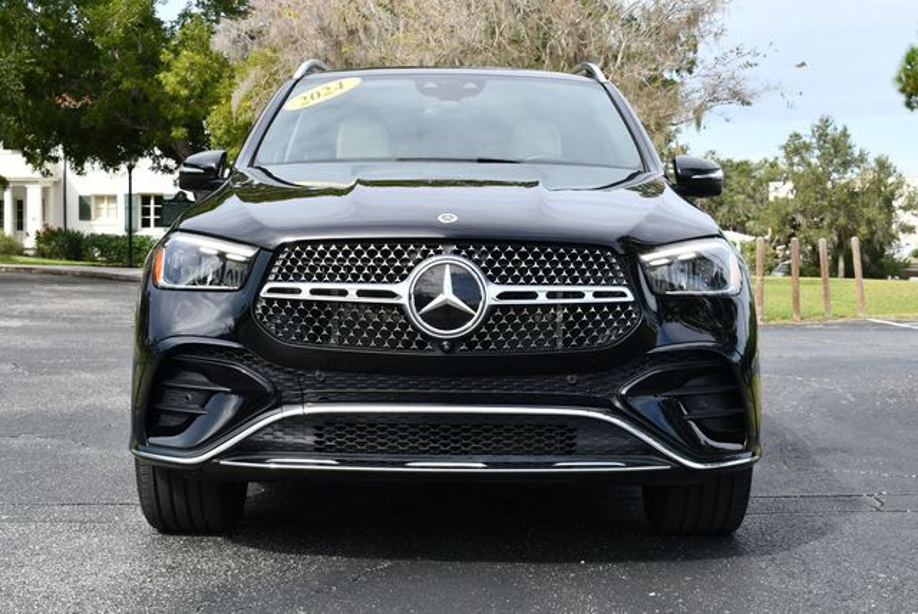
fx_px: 1531
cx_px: 459
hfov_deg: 33.4
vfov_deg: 22.7
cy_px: 307
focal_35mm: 60
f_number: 8
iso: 180
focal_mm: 30
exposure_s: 1/250
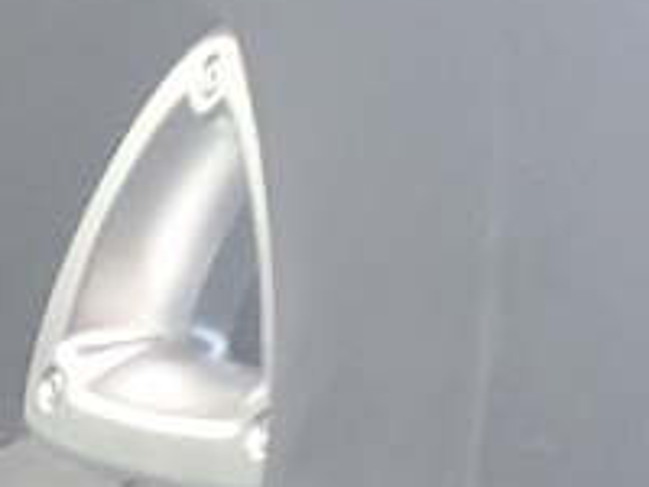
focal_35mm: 208
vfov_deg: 6.4
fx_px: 3900
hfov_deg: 7.4
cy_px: 1614
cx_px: -1791
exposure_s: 1/60.2
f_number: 1.5
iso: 56
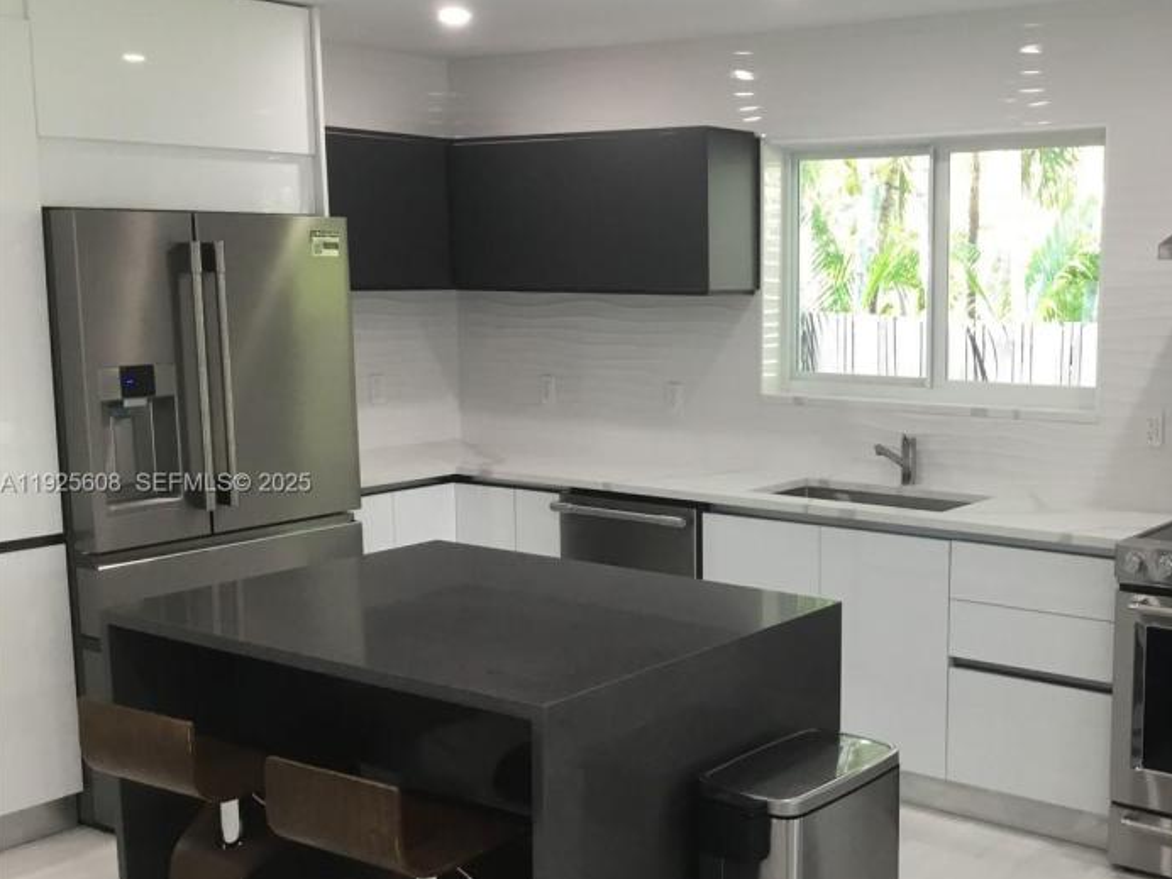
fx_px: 1456
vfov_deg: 33.6
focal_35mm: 43
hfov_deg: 43.1
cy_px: 484
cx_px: 808
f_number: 2.4
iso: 64
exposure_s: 1/30
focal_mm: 3.3
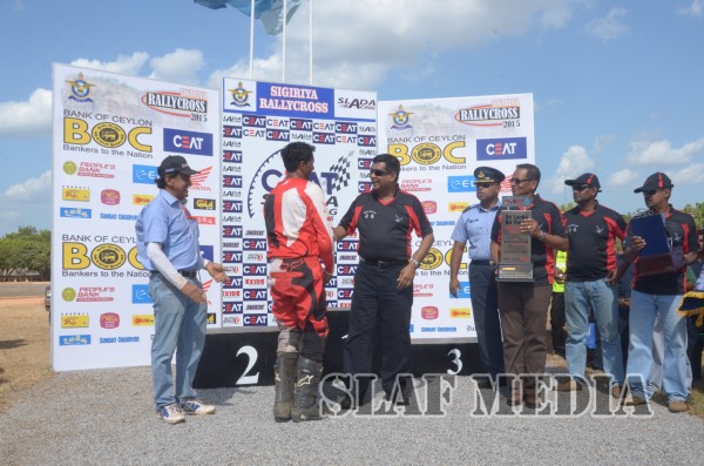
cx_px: 352
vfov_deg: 34.0
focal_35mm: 39
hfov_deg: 49.7
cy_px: 233
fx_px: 761
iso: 320
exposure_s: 1/200
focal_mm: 26
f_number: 14
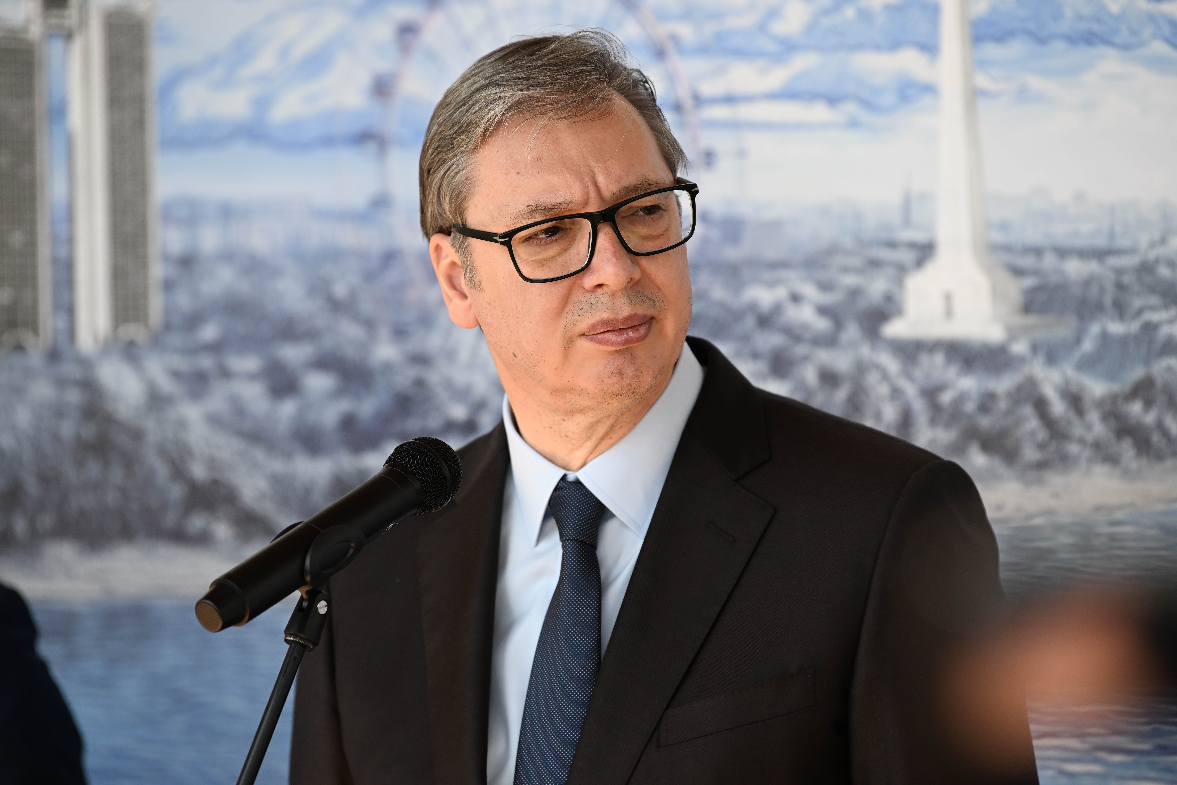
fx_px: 6538
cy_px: 392
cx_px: 588
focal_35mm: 200
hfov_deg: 10.3
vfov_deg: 6.9
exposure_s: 1/1250
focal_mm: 200
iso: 1000
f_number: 4
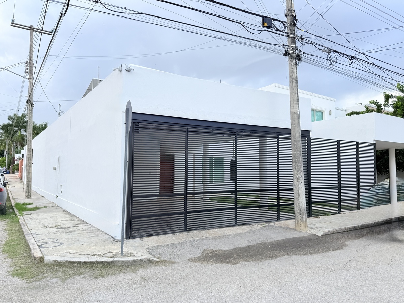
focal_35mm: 24
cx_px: 202
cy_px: 152
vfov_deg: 56.8
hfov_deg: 71.6
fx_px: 280
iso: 80
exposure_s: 1/510
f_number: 1.78
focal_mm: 6.76
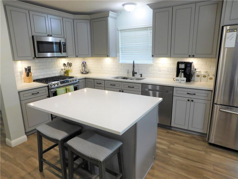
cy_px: 90
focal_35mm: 23
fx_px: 158
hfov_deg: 73.9
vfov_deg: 58.9
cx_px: 119
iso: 140
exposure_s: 1/30
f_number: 3
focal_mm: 4
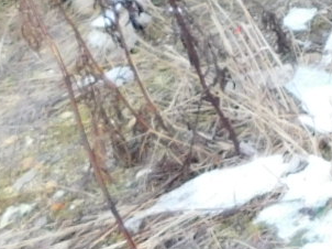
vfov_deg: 11.0
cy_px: -248
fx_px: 1169
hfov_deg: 12.5
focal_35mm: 122
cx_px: 804
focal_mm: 4
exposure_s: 1/30
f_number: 3
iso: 140
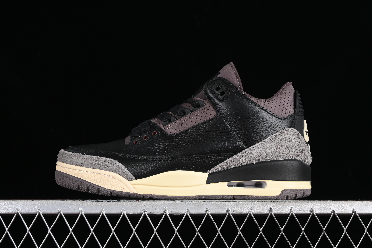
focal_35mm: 75
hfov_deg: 27.0
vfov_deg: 18.2
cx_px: 186
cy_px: 124
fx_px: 775
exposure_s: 1/60
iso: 160
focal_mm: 50
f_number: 6.3
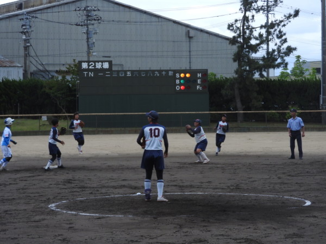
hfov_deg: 17.1
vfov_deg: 12.9
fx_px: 1083
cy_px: 122
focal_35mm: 115
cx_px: 163
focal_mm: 20.6
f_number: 5
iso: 100
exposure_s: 1/320
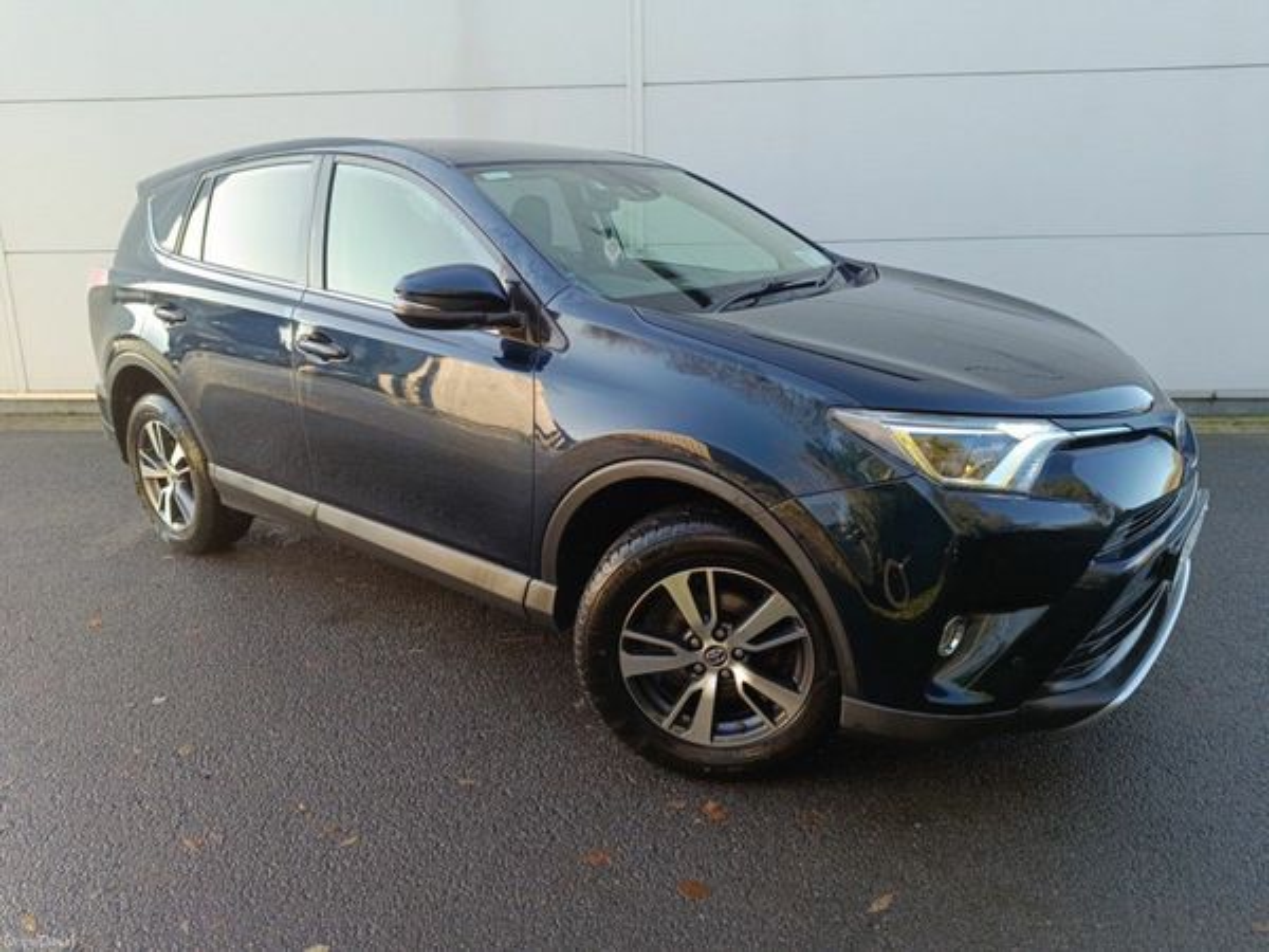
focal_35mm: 24
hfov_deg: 71.6
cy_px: 476
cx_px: 634
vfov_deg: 56.8
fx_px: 880
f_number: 1.88
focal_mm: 5.59
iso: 87
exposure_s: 1/101
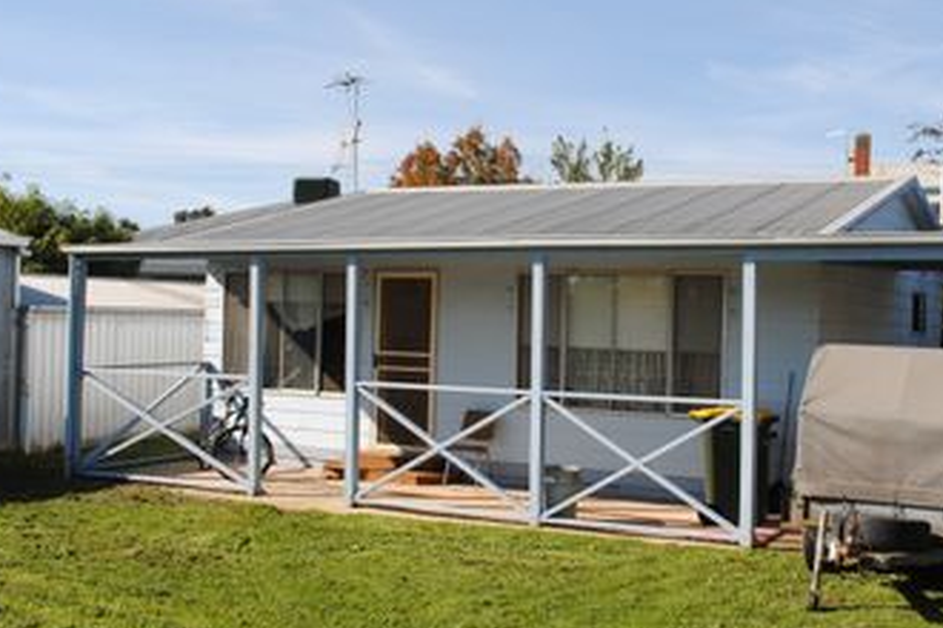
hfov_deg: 41.6
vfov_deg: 28.6
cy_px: 321
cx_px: 583
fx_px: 1231
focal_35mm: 47
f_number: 7.1
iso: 100
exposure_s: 1/200
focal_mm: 22
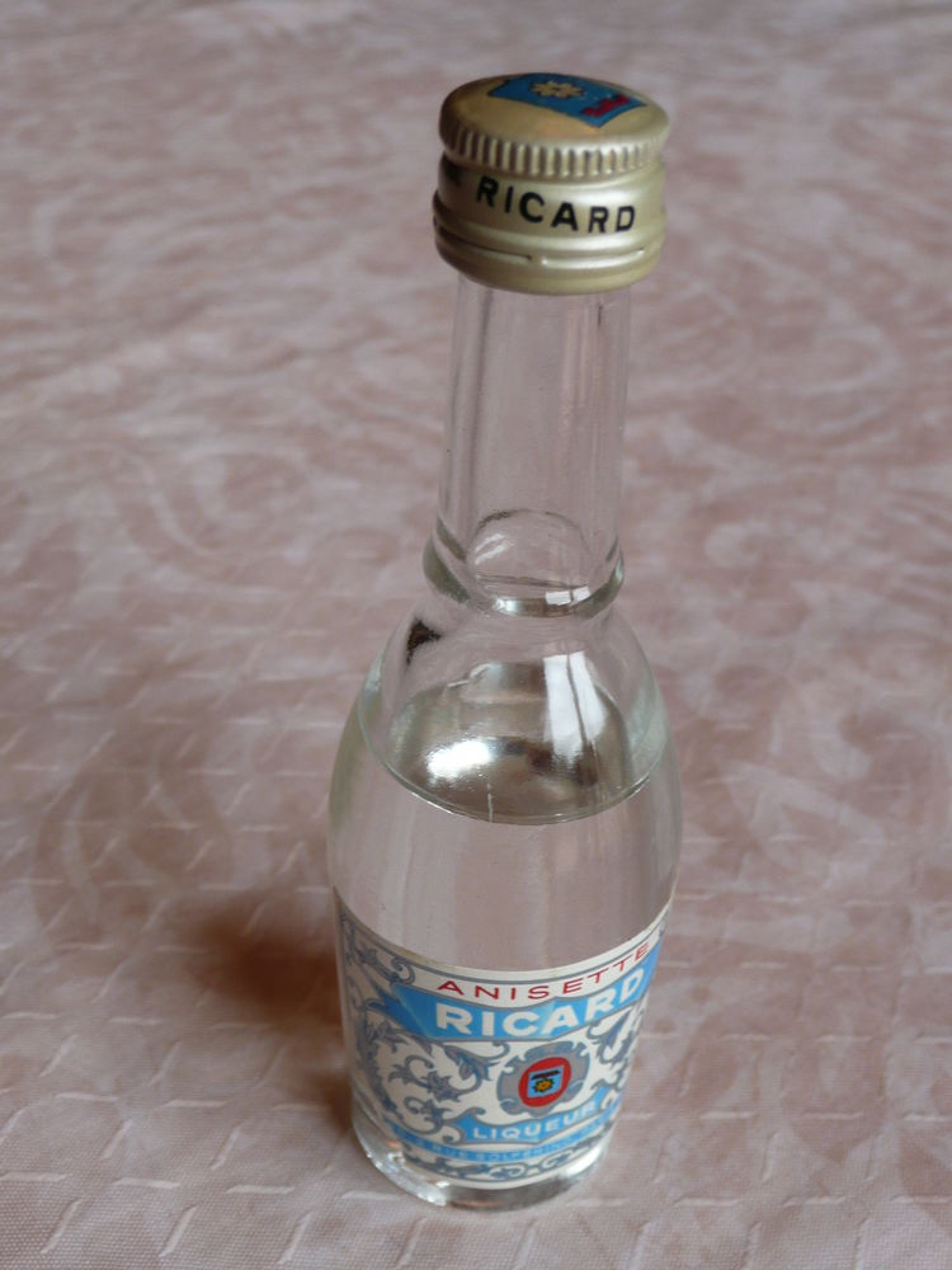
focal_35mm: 48
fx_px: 1760
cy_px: 635
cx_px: 476
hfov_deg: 30.3
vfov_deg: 39.7
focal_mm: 7.8
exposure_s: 1/50
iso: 100
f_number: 4.2
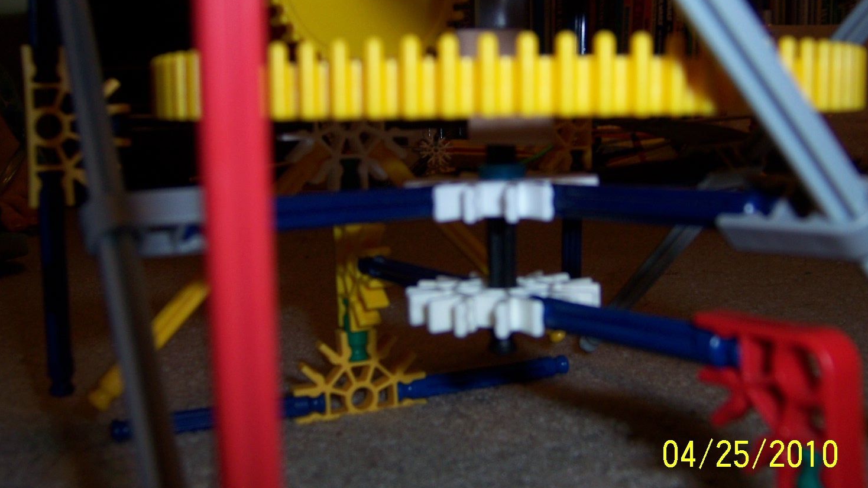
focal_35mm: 38
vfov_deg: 31.1
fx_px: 875
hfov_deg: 52.8
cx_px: 430
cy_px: 206
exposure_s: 1/60
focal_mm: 5.5
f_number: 2.8
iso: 80
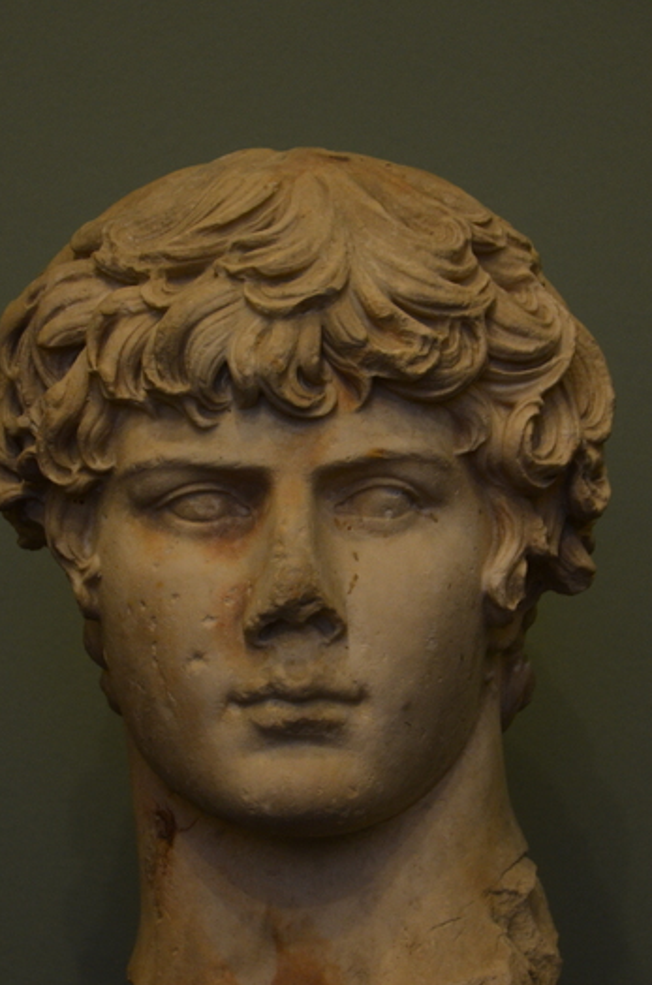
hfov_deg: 9.6
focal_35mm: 143
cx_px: 306
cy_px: 538
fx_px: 3893
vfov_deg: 14.4
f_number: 5
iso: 1250
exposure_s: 1/10
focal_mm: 75
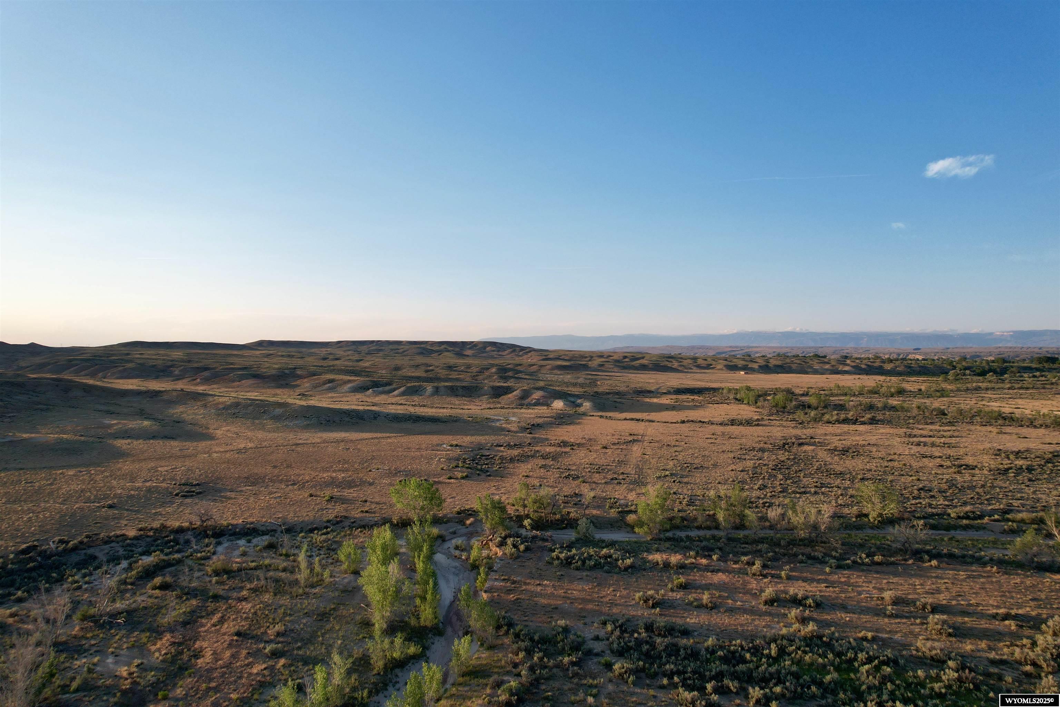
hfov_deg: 78.6
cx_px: 530
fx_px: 648
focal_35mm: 22
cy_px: 354
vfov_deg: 57.2
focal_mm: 8.38
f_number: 2.8
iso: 110
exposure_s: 1/725
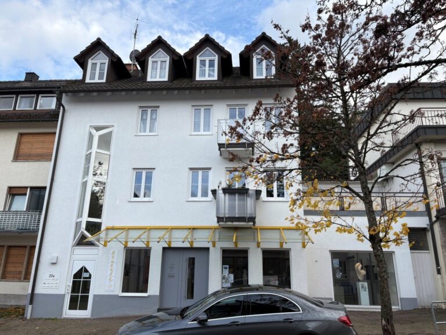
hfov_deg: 67.3
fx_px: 335
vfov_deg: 53.1
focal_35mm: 26
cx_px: 223
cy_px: 168
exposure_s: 1/973
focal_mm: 5.96
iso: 50
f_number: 1.6
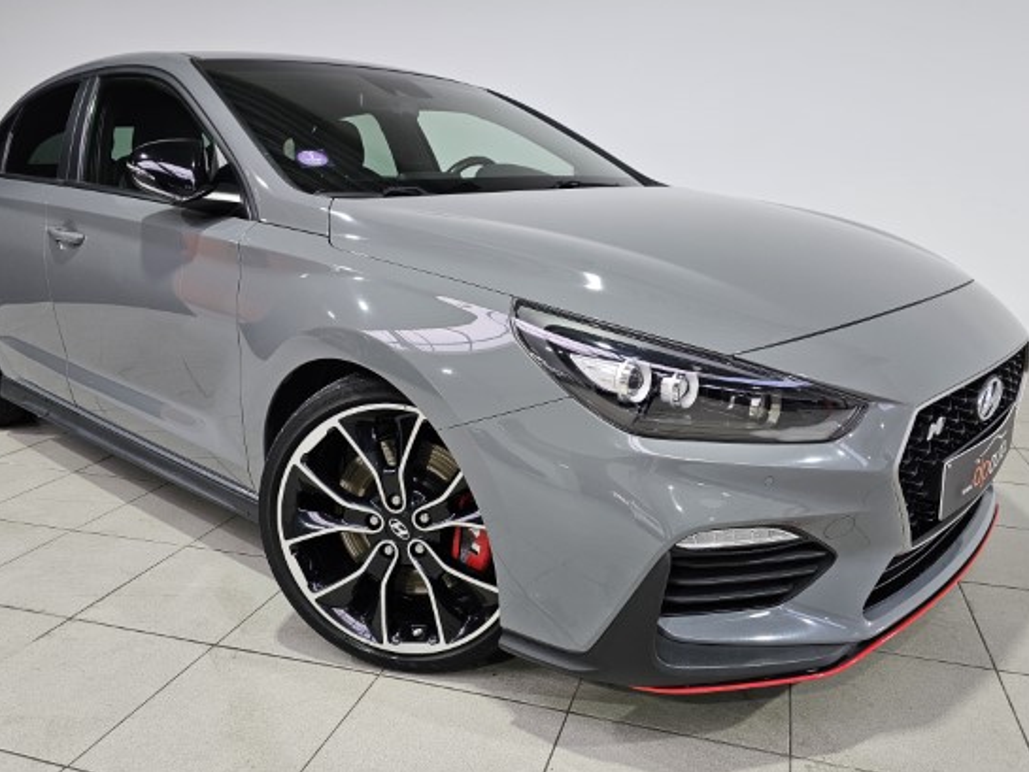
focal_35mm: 27
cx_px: 508
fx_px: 803
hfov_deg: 65.3
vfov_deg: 51.4
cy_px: 400
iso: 160
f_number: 1.7
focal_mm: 6.3
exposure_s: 1/180
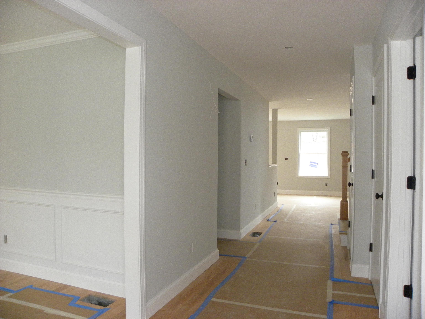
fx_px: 319
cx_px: 212
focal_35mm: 26
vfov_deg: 53.1
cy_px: 160
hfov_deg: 67.3
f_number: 2.8
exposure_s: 1/61.4
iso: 388
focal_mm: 4.6
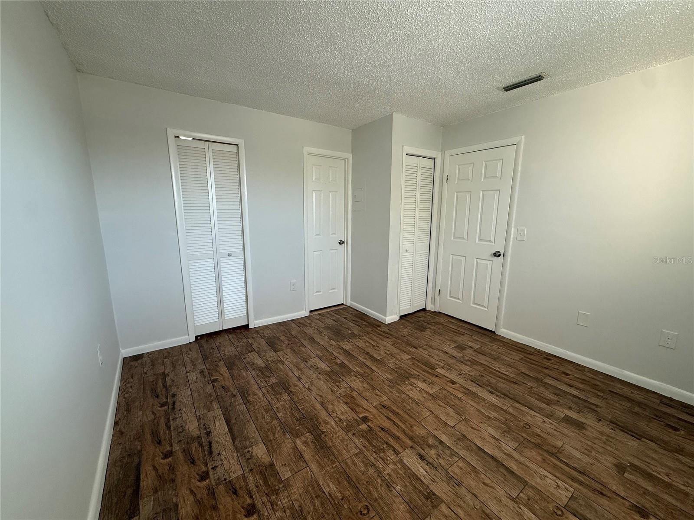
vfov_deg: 85.7
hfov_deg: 102.1
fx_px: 281
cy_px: 260
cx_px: 347
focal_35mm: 14
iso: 125
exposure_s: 1/99
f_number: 2.2
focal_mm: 2.22
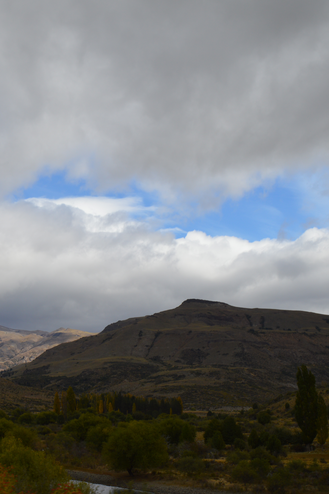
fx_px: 754
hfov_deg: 24.0
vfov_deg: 36.2
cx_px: 44
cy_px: 245
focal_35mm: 55
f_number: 9
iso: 100
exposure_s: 1/320
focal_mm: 24
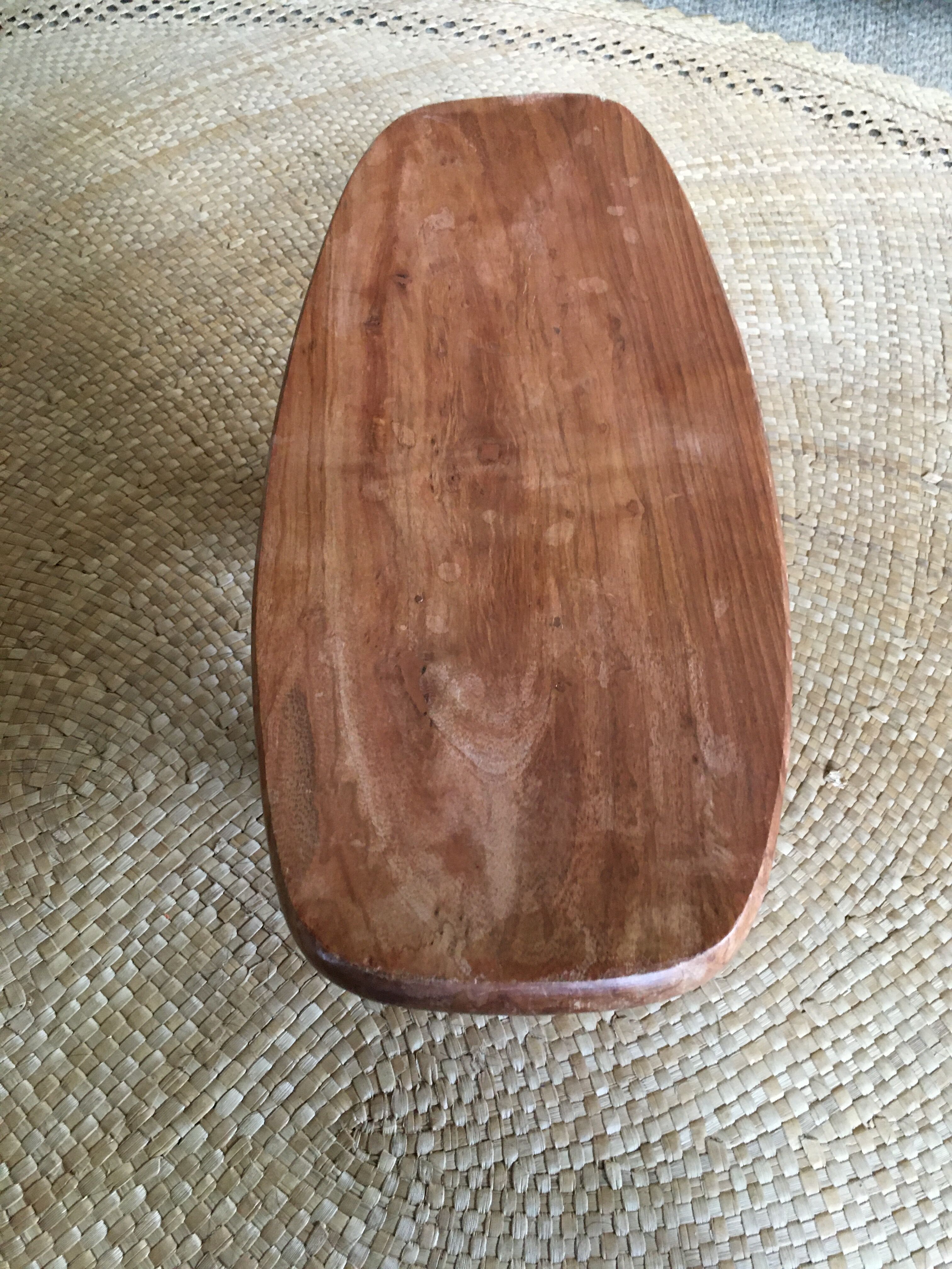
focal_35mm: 29
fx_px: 1063
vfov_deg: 61.7
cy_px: 634
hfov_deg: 48.2
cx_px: 476
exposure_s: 1/24
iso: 200
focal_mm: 4.15
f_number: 2.2
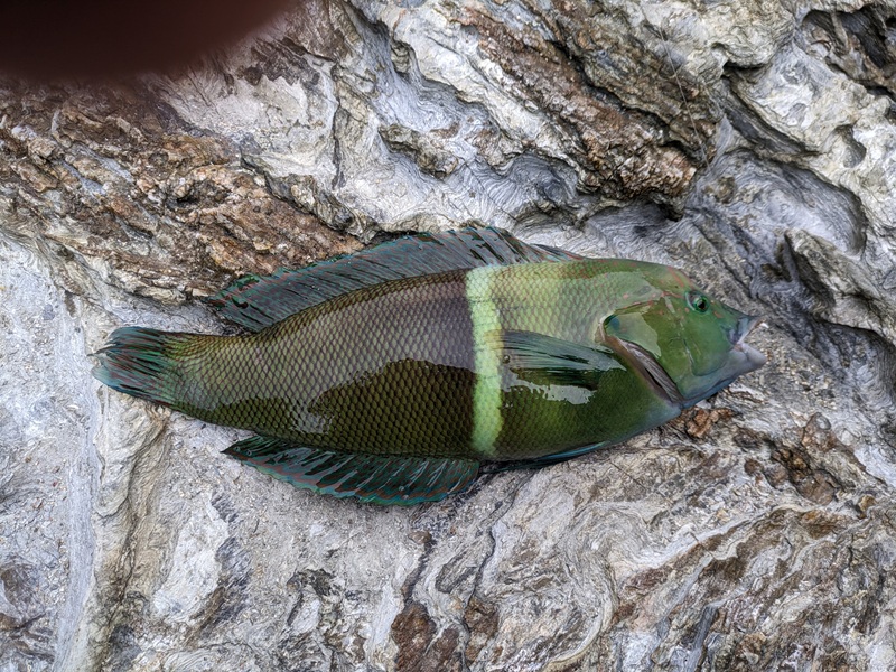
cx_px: 448
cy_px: 336
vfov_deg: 54.9
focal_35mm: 25
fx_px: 647
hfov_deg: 69.4
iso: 141
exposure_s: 1/100
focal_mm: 5.43
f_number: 1.89
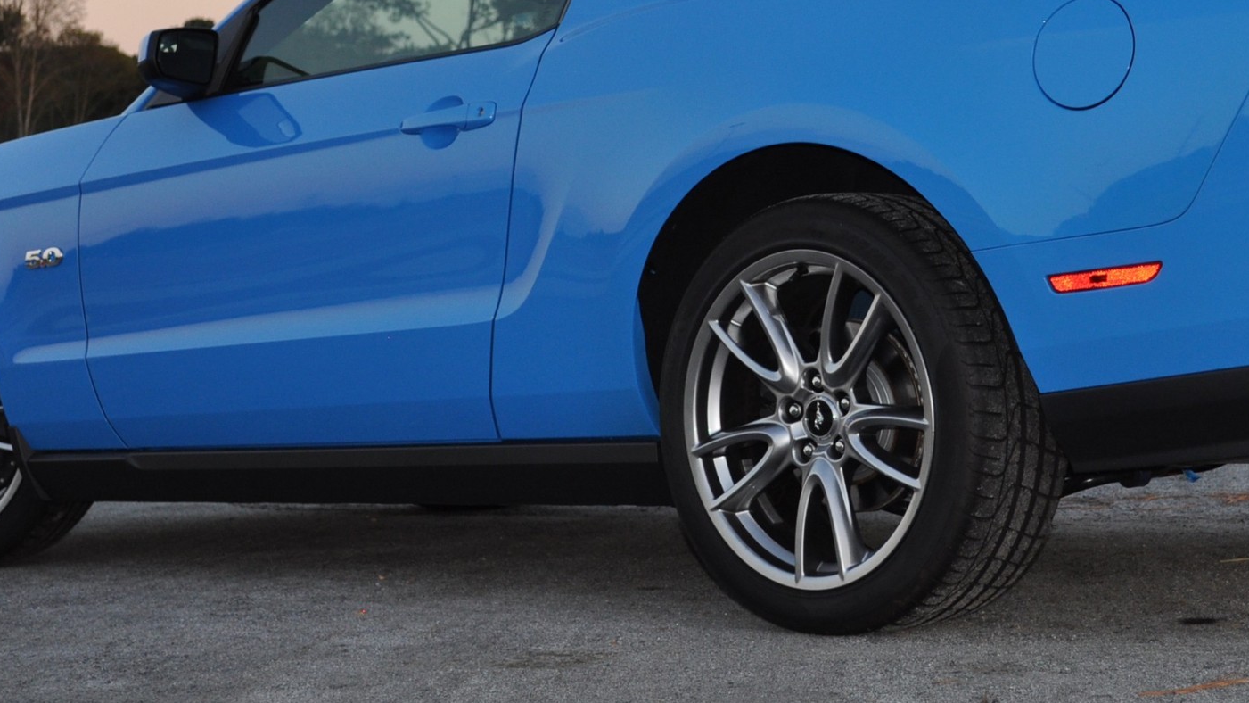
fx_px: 2782
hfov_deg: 25.2
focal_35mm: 84
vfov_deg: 14.3
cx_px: 818
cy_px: 127
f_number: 4.5
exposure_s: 1/160
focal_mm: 30
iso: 400
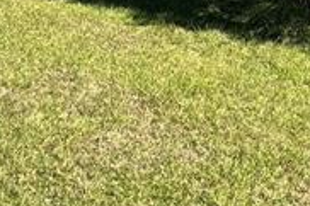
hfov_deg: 23.7
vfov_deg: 14.7
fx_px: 705
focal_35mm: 82
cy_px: -157
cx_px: 310
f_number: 2.2
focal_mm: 2.22
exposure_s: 1/944
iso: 40
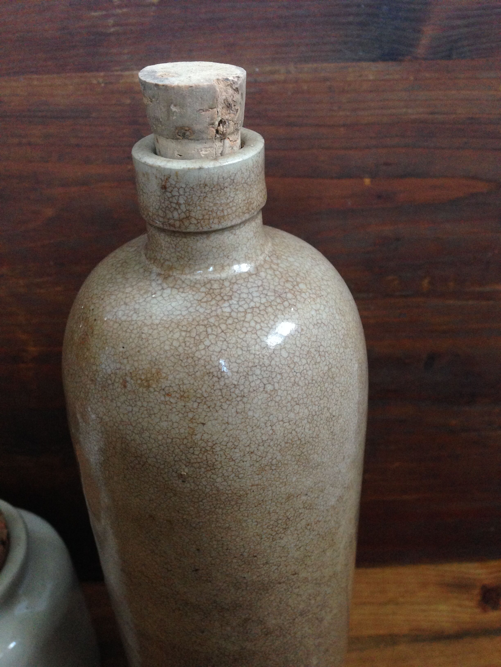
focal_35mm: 33
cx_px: 250
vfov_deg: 55.4
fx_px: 637
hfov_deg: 42.9
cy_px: 334
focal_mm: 4.12
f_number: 2.4
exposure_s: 1/20
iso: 200
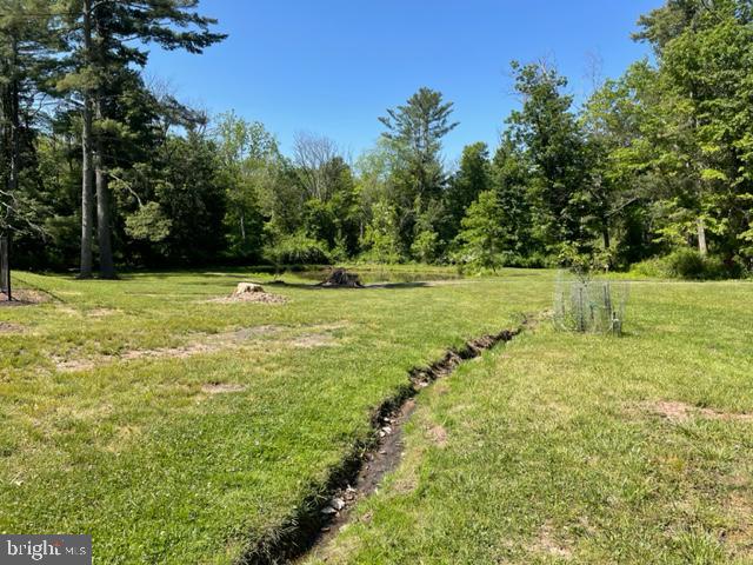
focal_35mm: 26
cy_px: 282
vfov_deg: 53.1
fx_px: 566
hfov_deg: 67.3
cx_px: 376
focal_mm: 4.2
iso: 32
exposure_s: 1/1855
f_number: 1.6
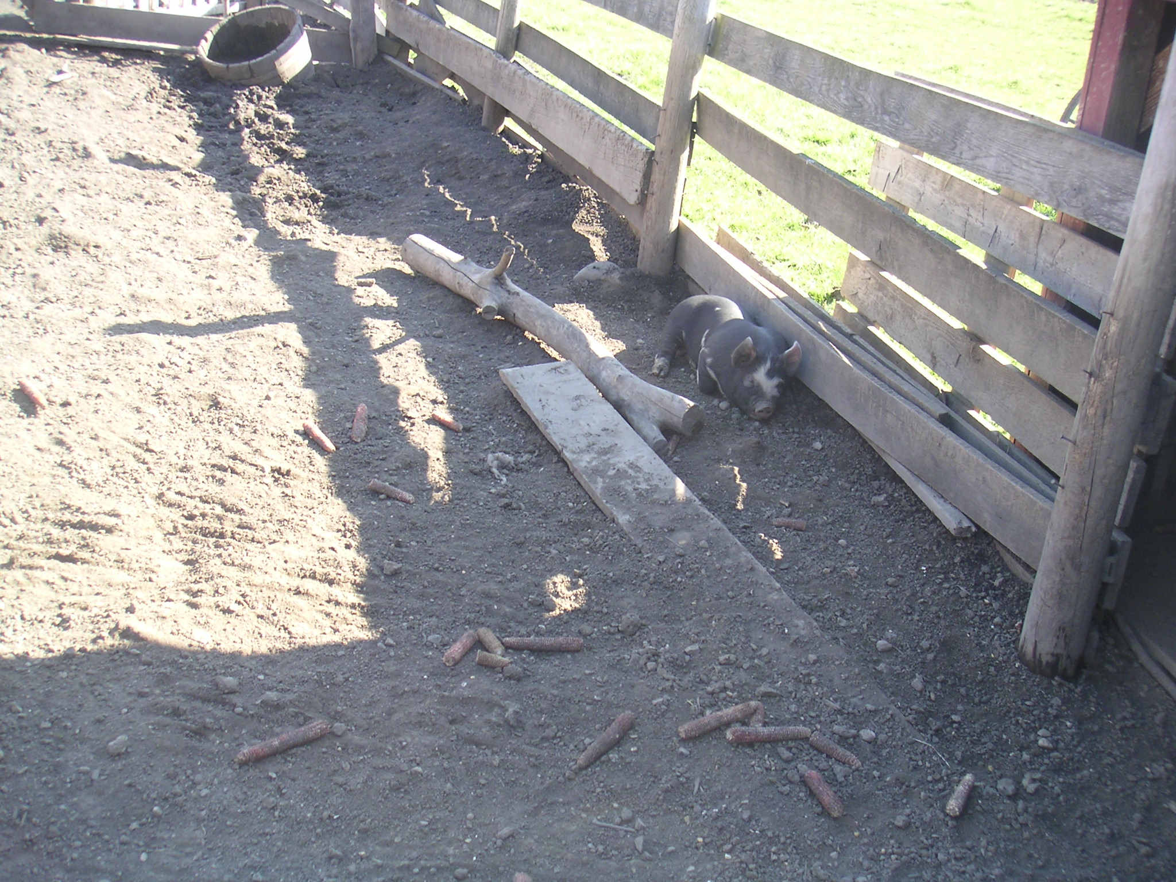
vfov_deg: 37.7
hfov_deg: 49.0
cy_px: 441
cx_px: 588
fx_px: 1291
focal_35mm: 38
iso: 50
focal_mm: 6
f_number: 2.8
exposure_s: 1/90
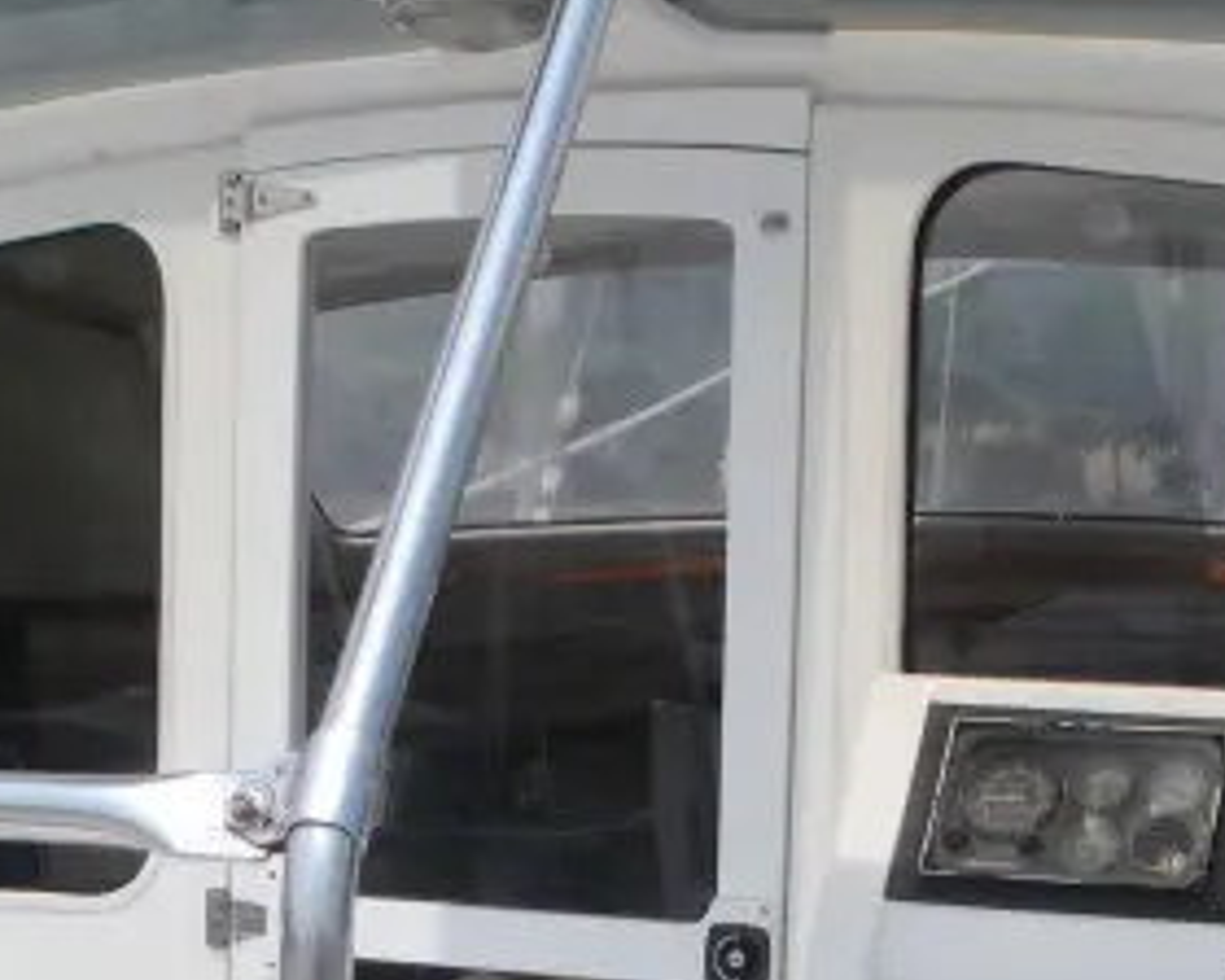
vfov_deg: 17.2
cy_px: 903
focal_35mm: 88
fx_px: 3190
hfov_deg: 21.7
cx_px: 652
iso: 64
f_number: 3.5
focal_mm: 6.3
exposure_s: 1/992
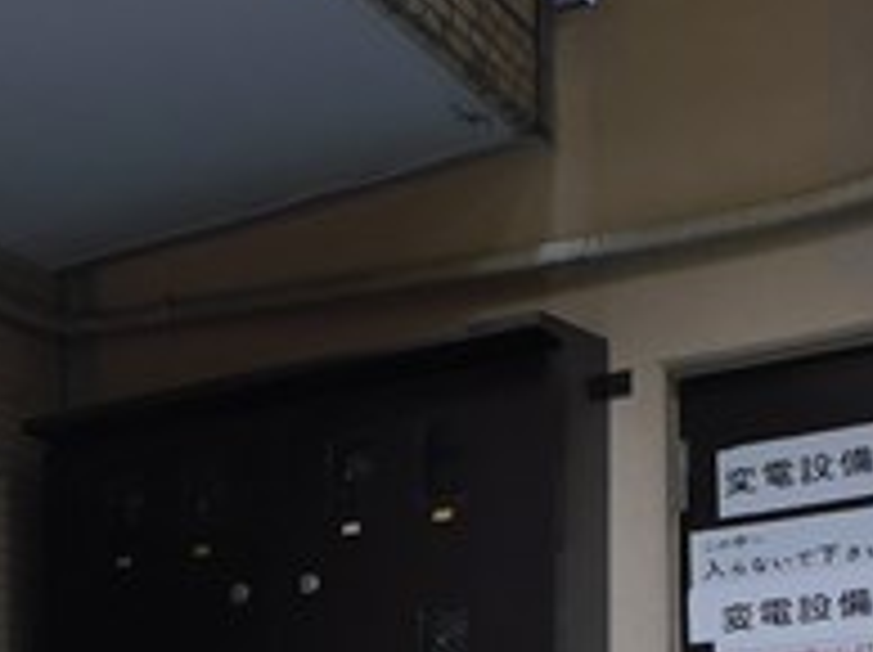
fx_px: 1864
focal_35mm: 74
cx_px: -468
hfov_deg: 21.6
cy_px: 949
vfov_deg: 17.9
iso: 160
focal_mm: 7
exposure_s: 1/80
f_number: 4
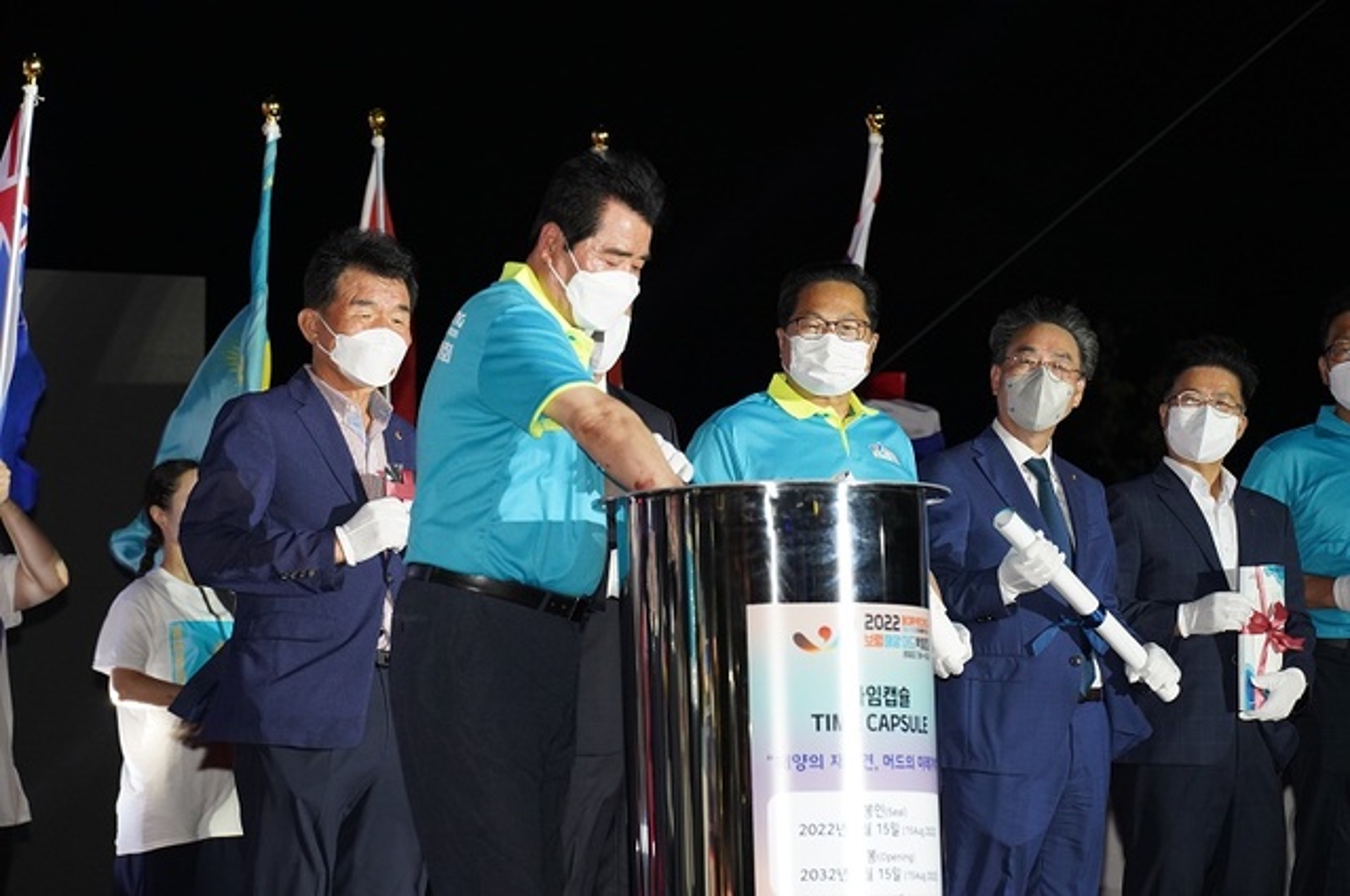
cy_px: 448
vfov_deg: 8.7
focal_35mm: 157
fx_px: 5879
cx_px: 675
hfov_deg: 13.1
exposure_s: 1/200
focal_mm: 157
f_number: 7.1
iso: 4000
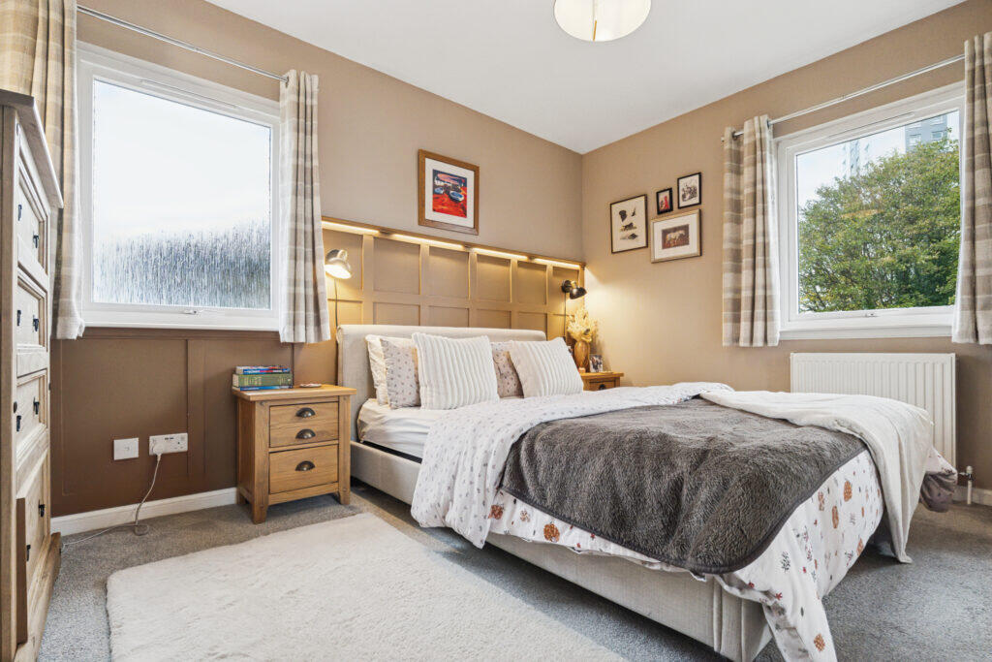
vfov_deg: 73.8
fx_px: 441
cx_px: 496
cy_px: 331
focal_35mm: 16
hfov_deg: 96.7
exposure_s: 1/50
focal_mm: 16
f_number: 8
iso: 3200
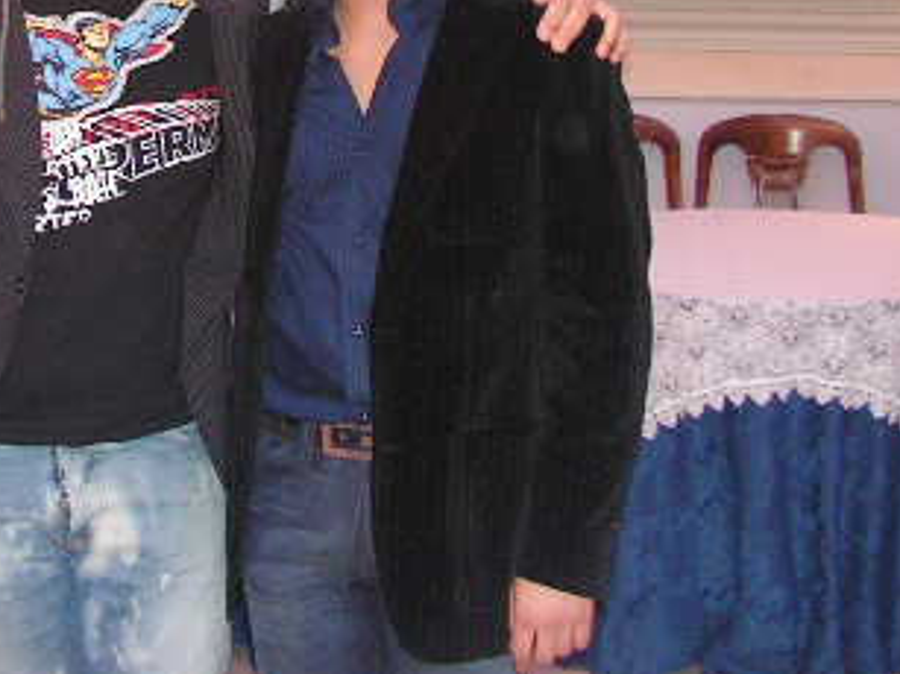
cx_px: 235
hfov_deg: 25.7
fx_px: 1949
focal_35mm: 75
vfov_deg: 19.1
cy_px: 15
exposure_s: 1/10
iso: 200
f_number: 3.2
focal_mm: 6
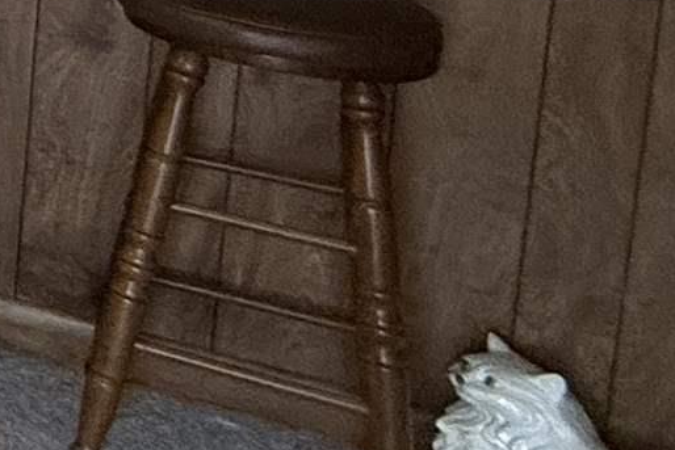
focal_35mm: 87
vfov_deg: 13.8
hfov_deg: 11.6
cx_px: -1338
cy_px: -398
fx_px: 1632
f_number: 2.2
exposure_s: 1/120
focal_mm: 2.22
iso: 320
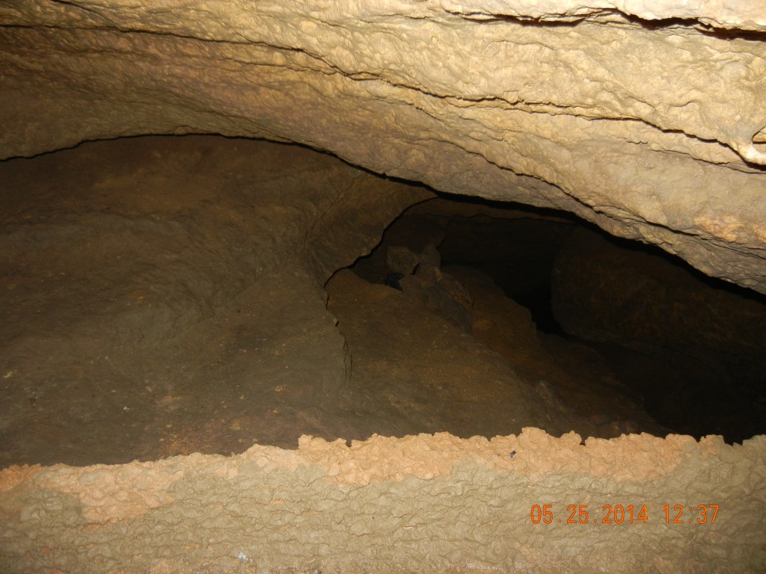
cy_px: 287
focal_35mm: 30
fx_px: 664
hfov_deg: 60.0
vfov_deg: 46.8
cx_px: 383
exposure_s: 1/30
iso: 225
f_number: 3.5
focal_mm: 5.4
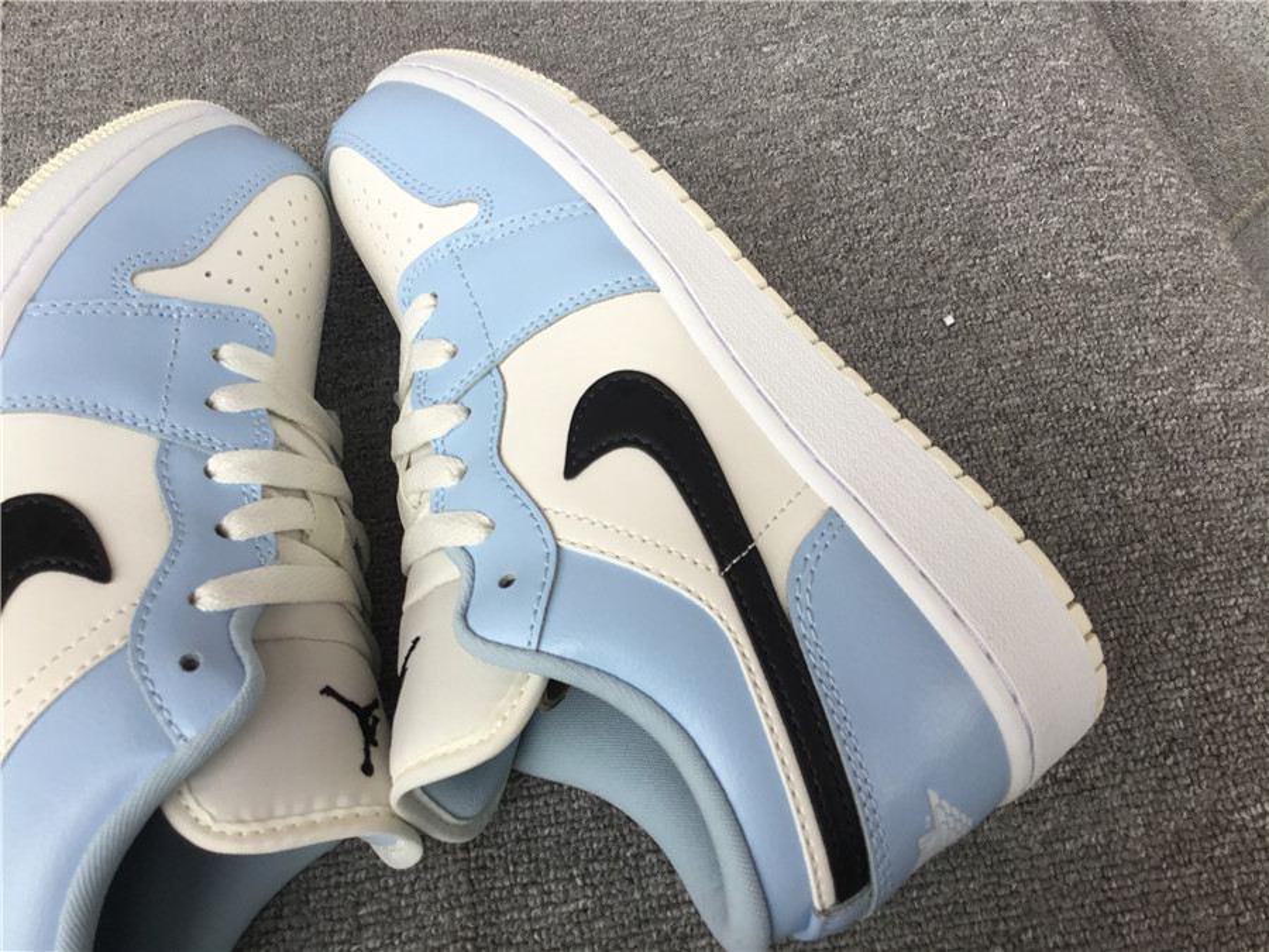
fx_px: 1136
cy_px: 476
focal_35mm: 31
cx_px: 634
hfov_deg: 58.4
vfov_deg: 45.4
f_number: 2.4
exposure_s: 1/115
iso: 25
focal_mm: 3.3
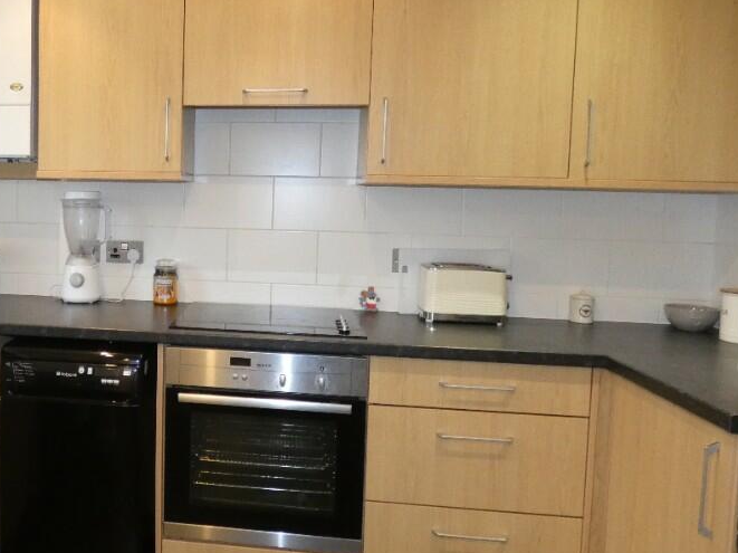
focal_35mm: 31
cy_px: 238
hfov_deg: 55.4
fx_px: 661
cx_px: 180
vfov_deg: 45.3
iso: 400
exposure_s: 1/60
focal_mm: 3.6
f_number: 2.8
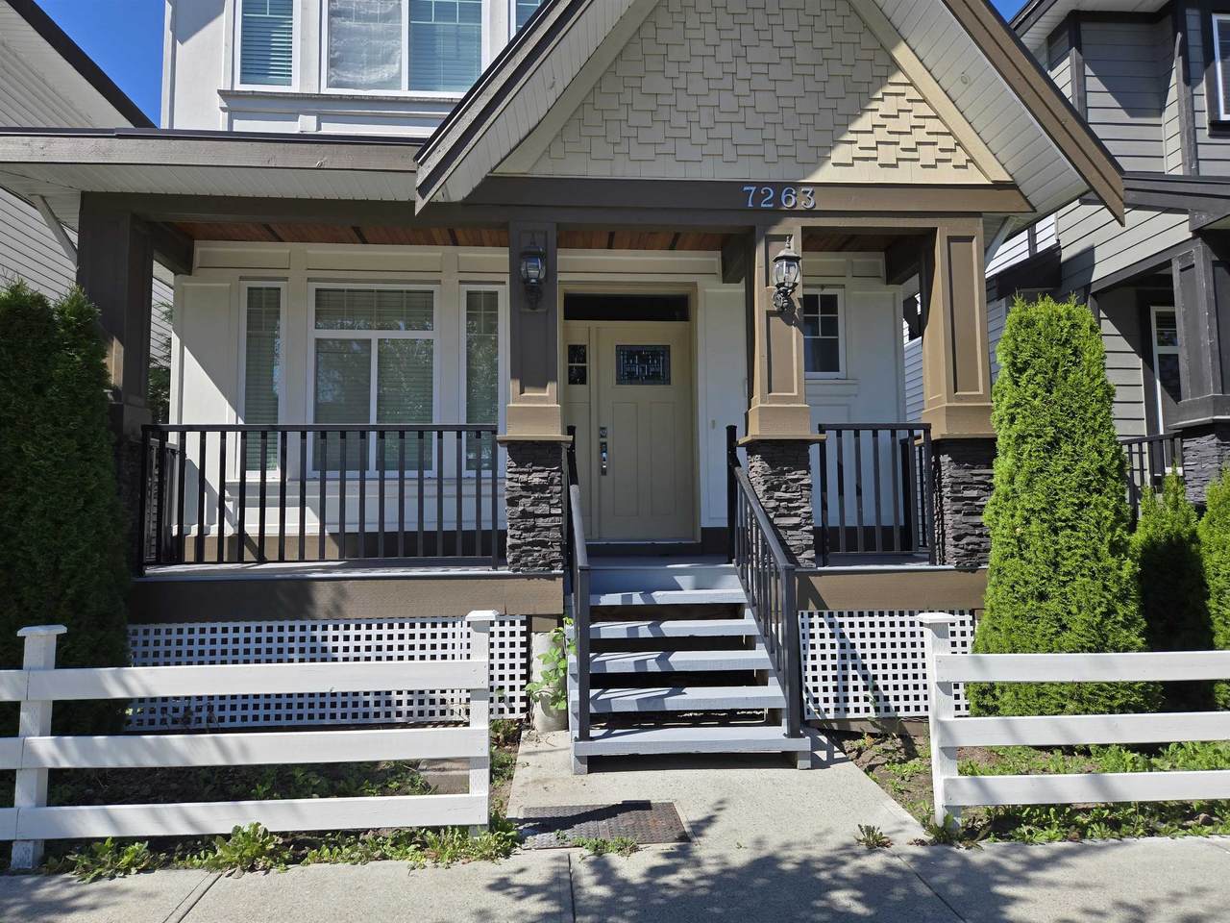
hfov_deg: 73.9
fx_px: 817
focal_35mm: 23
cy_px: 462
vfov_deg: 58.9
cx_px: 615
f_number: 1.8
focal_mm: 5.4
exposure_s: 1/2921
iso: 64
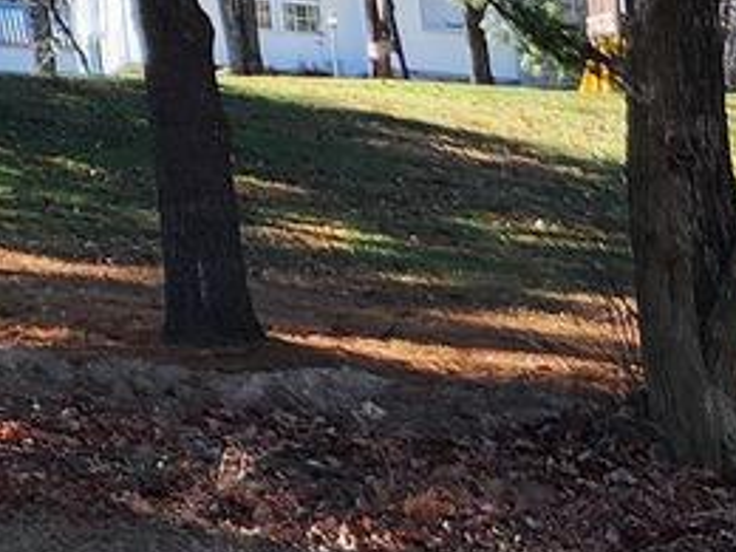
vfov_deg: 7.3
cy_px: 1616
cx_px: 2035
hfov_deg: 9.2
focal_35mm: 181
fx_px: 3848
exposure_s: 1/205
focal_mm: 6.4
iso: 12
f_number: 1.8
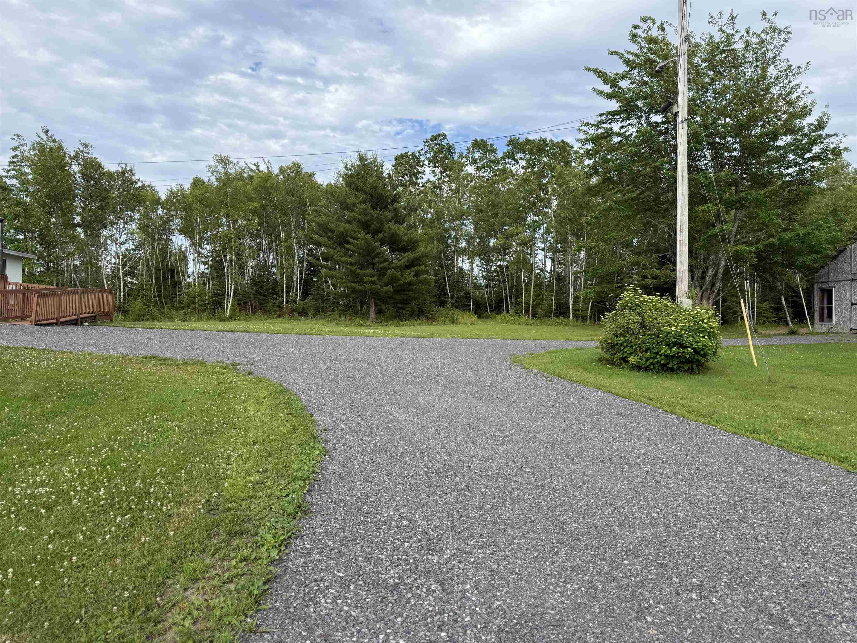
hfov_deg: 71.6
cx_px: 428
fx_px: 594
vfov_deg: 56.8
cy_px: 322
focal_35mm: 24
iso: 80
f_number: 1.78
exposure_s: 1/1901
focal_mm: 6.76
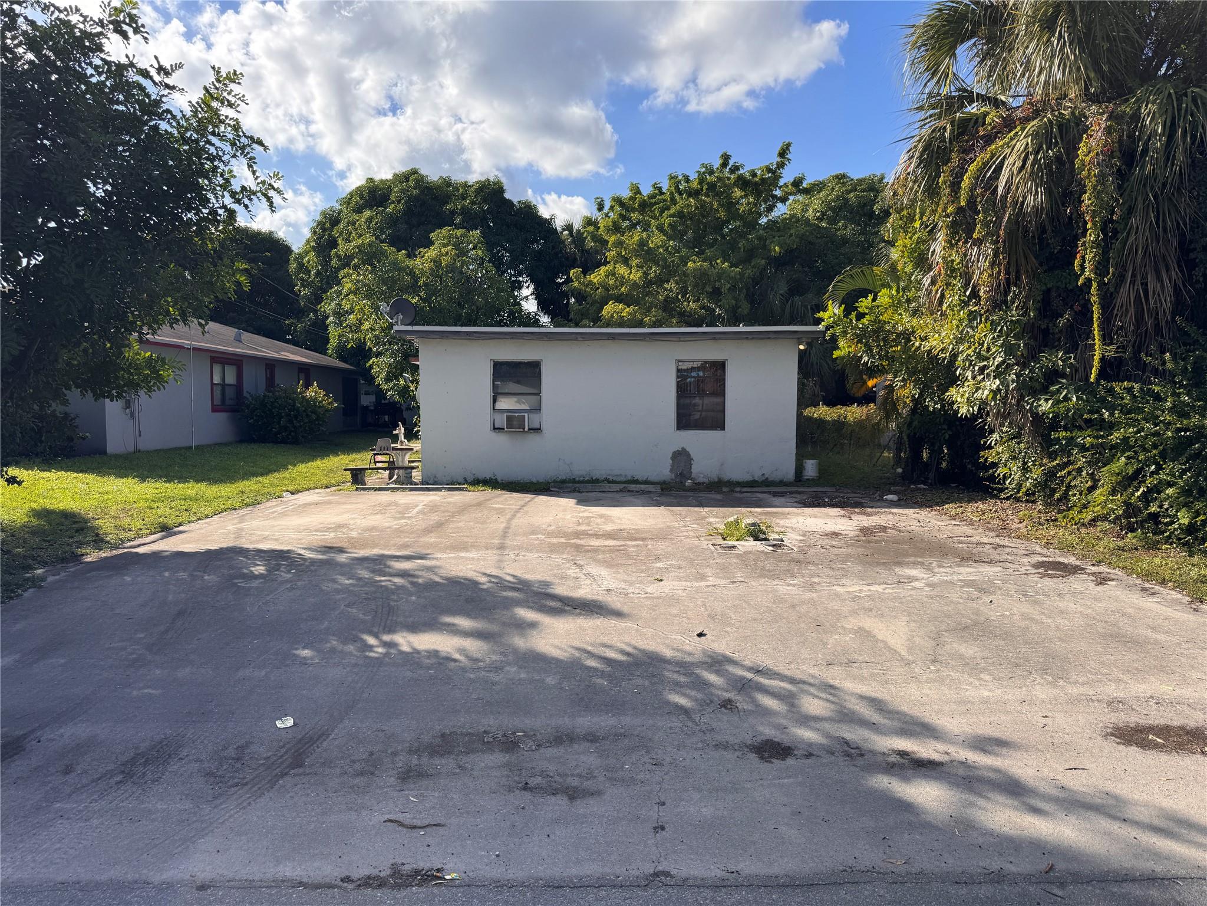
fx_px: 837
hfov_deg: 71.6
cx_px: 604
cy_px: 453
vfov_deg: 56.8
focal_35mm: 24
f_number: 1.78
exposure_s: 1/3413
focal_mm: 6.76
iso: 80
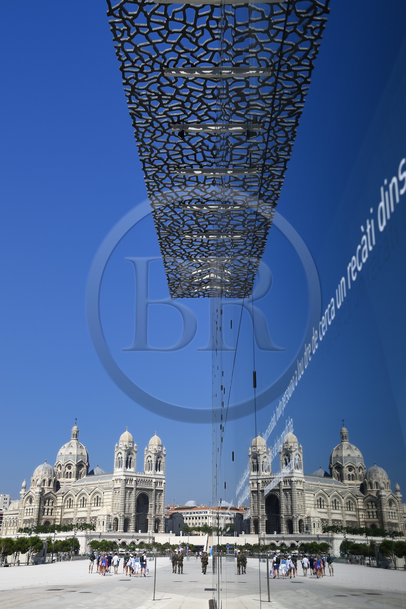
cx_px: 203
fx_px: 676
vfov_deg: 48.5
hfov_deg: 33.4
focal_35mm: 40
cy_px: 304
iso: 200
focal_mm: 40
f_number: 13
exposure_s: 1/400
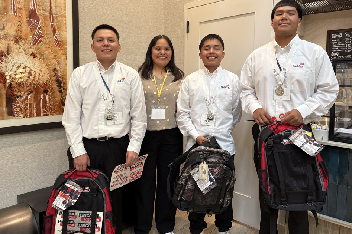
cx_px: 190
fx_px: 264
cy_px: 96
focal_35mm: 27
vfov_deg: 47.7
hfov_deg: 67.3
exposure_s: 1/60
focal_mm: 6.76
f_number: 1.78
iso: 200
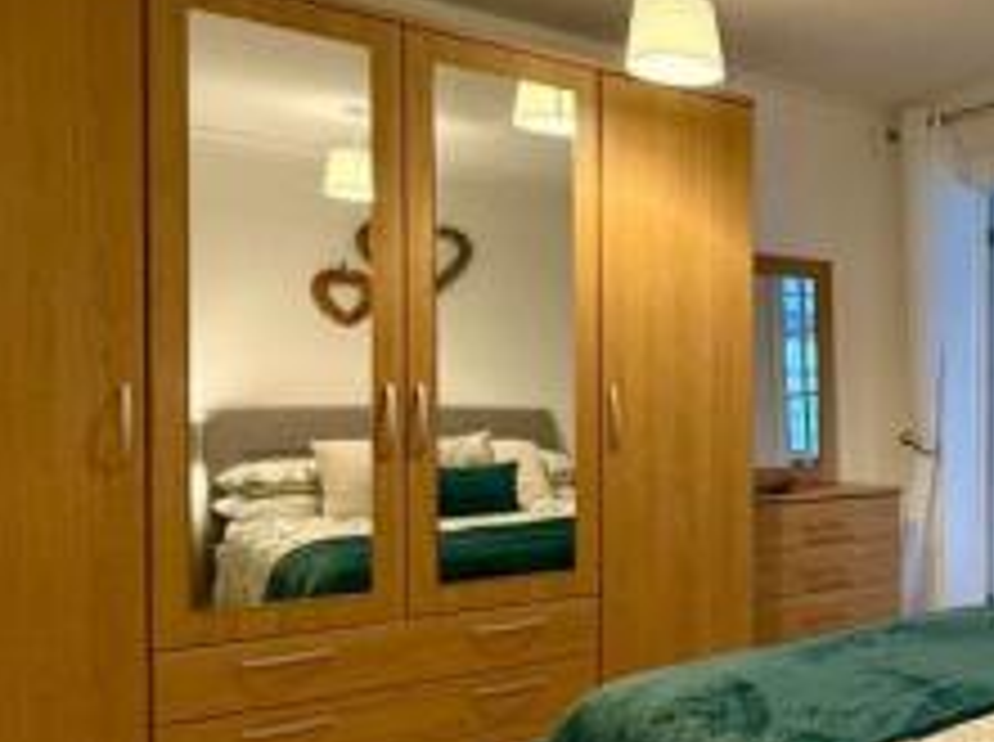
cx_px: 1050
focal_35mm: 37
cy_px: 425
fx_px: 1061
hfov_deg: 41.7
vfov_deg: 38.5
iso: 400
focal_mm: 2.22
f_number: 2.2
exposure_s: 1/50
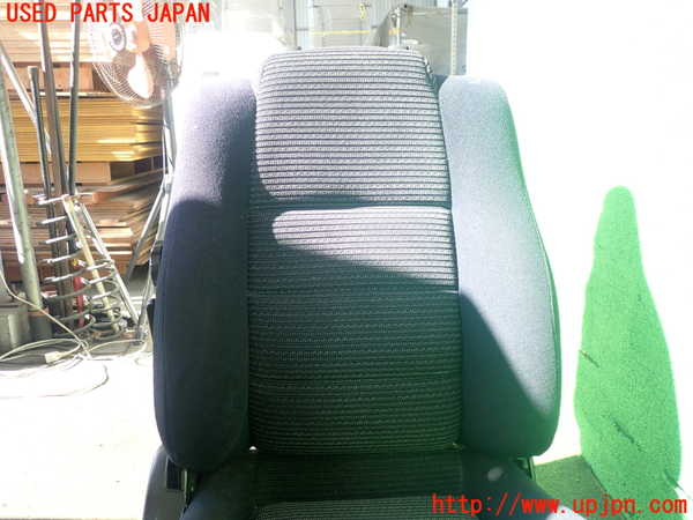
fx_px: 601
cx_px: 346
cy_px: 260
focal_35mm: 30
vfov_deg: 46.8
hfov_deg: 60.0
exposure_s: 1/80
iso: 100
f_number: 2.3
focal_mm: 5.5
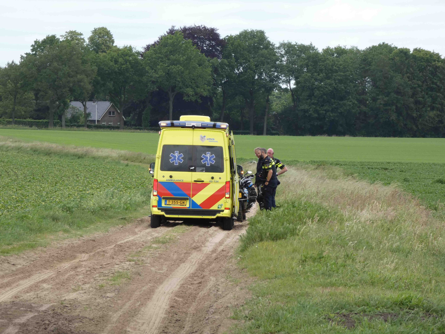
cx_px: 222
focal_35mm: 205
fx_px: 2635
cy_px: 167
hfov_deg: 9.7
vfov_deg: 7.2
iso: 80
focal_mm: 36.8
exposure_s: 1/160
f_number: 5.5
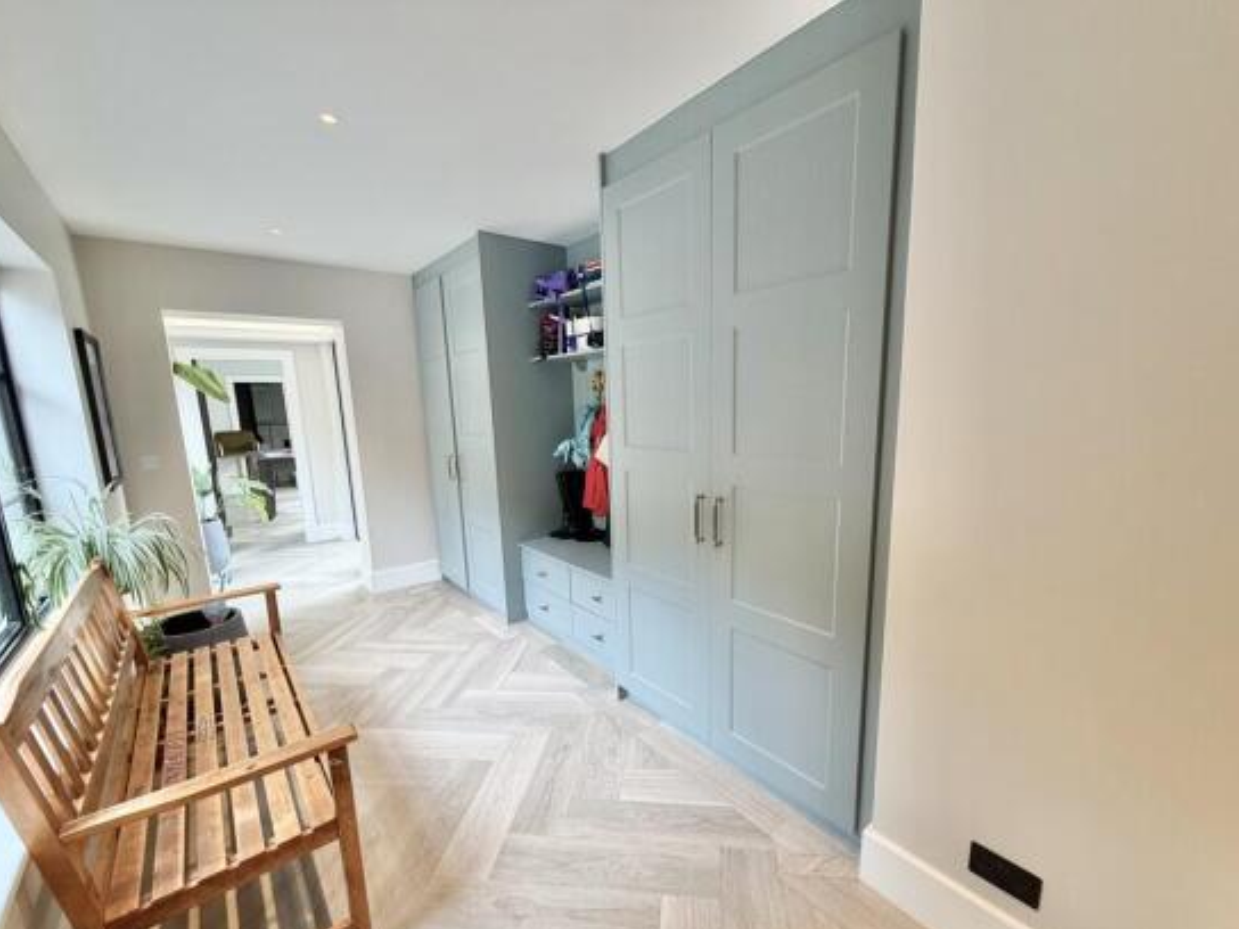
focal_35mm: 15
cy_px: 495
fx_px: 537
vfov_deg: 81.6
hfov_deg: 98.2
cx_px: 632
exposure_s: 1/50
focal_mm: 2.22
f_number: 2.2
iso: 200
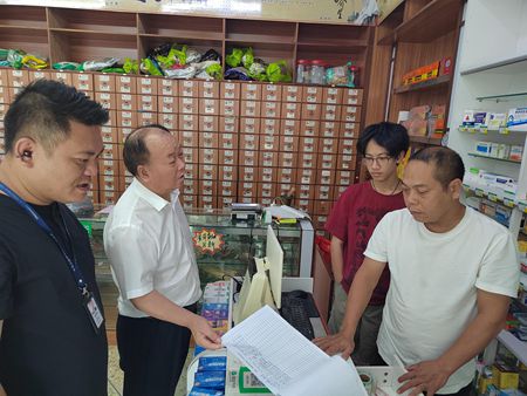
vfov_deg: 58.9
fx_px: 350
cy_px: 198
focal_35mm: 23
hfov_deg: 73.9
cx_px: 264
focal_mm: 5.52
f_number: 1.9
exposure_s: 1/100
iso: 1438
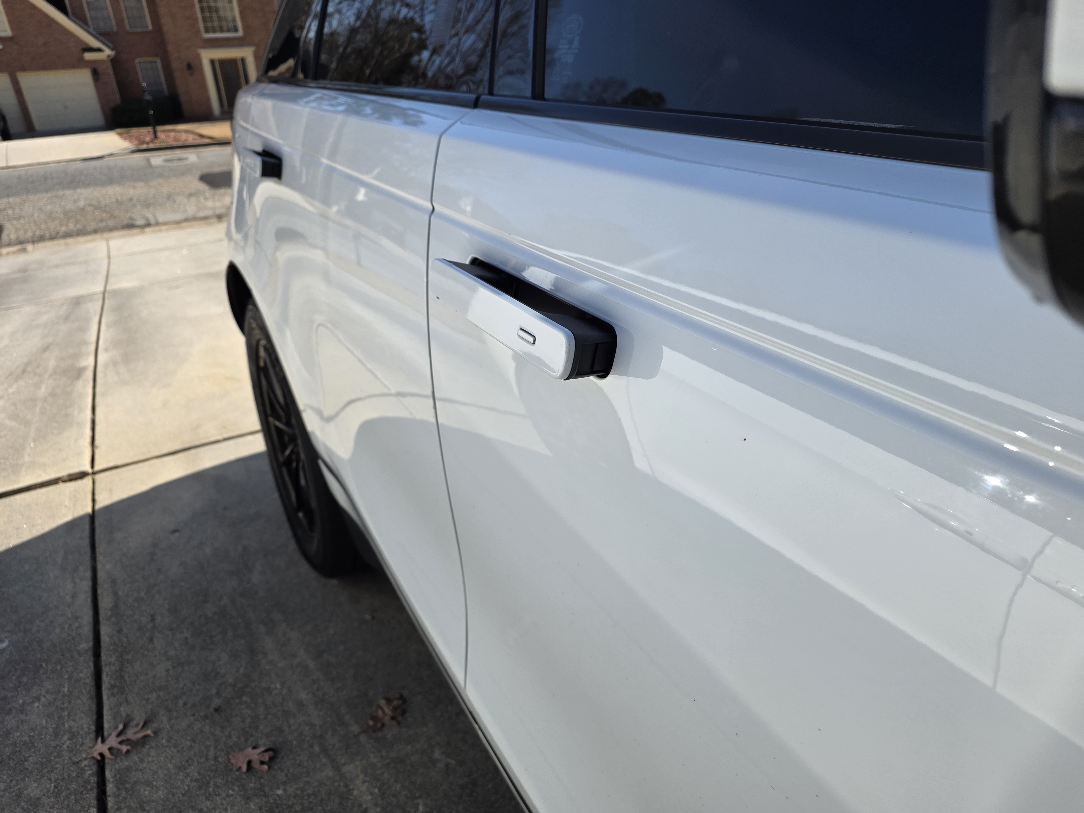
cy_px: 406
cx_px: 542
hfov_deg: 73.9
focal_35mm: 23
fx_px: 720
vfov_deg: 58.9
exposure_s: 1/4434
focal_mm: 6.25
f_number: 1.7
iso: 80
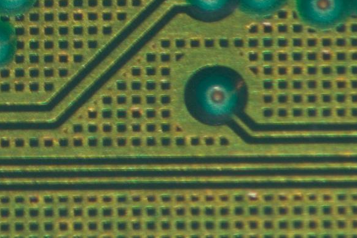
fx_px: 13522
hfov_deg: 1.5
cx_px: -30
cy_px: -80
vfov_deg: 1.0
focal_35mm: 1364
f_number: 11
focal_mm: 220
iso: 200
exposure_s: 1/60
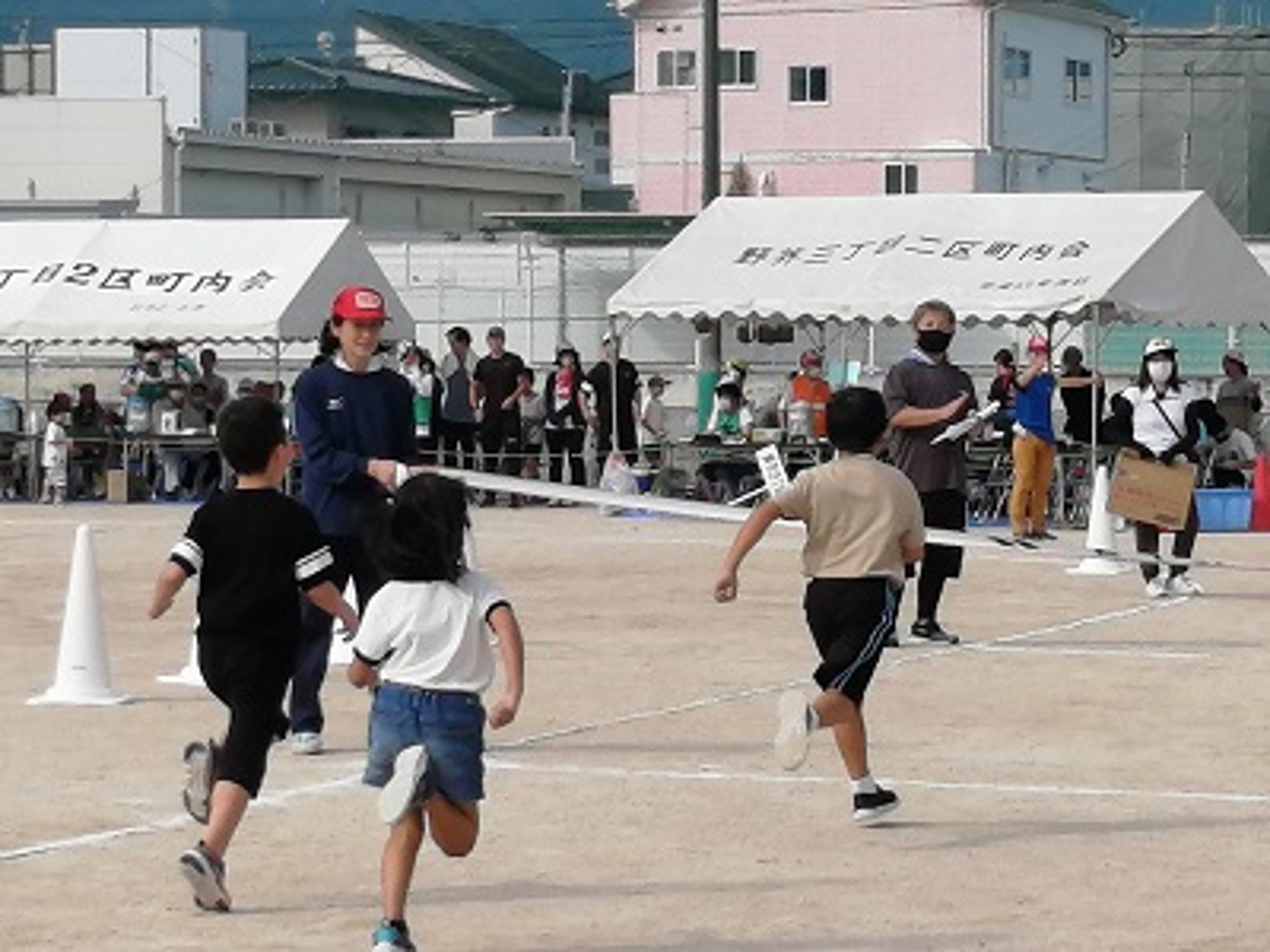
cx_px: 635
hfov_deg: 13.5
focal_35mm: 146
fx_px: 5356
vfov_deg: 10.2
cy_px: 476
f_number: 1.8
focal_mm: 3.62
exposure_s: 1/1471
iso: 50
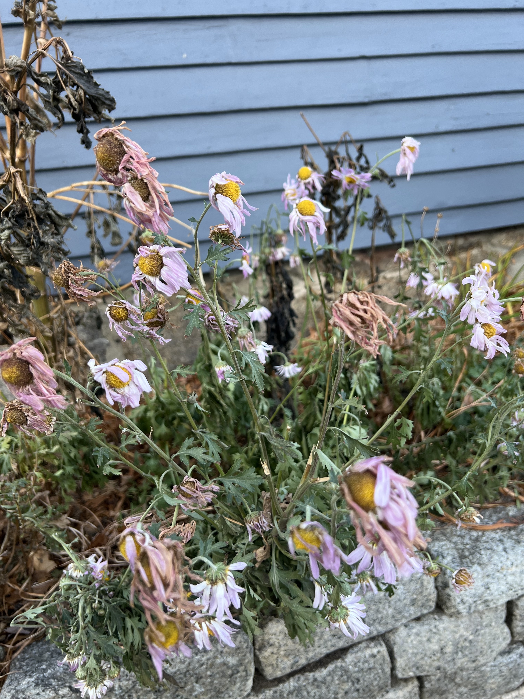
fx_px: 525
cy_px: 350
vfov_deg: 67.3
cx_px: 262
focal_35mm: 26
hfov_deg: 53.1
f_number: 1.5
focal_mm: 5.7
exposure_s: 1/121
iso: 40
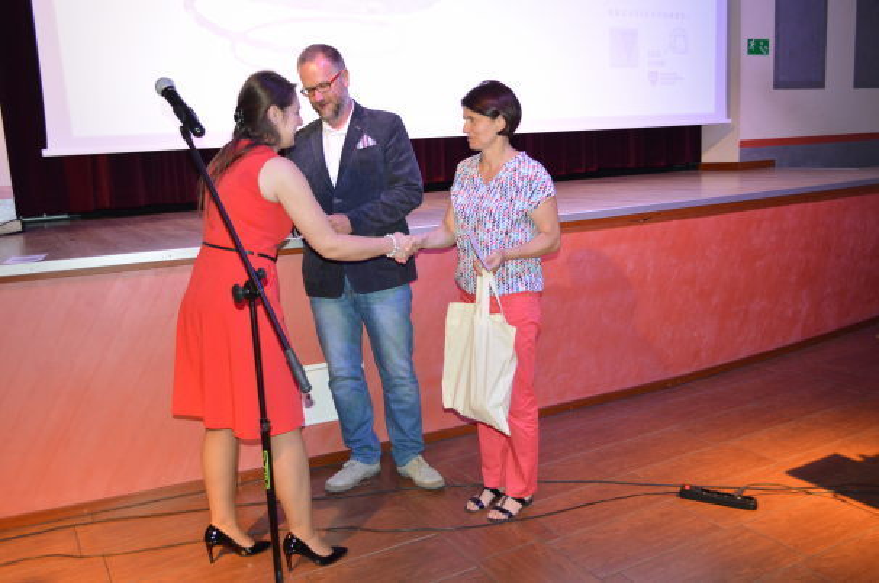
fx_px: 804
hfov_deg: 57.3
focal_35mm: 33
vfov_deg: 39.8
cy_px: 292
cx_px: 440
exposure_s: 1/60
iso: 1100
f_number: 3.8
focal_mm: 22
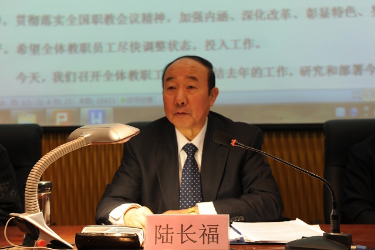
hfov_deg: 38.2
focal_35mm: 52
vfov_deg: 26.0
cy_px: 125
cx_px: 188
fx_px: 541
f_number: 4
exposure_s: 1/15
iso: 320
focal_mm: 52
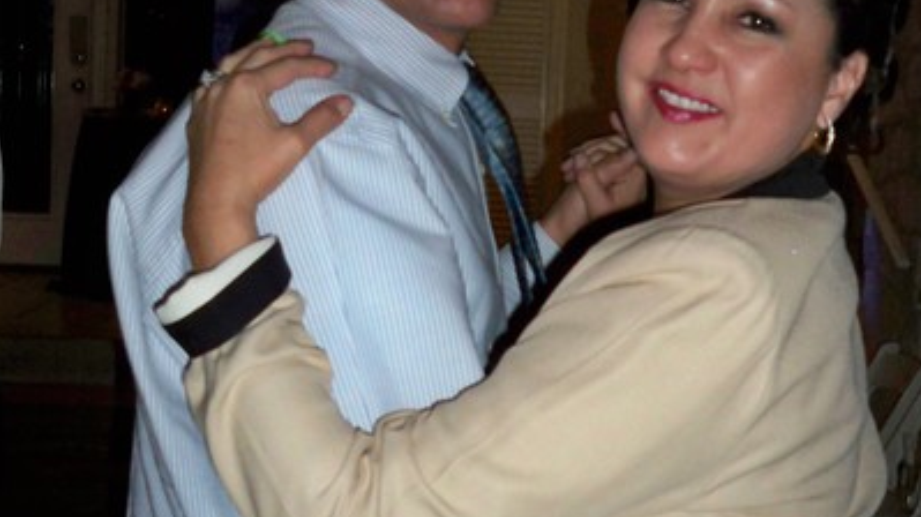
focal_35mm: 65
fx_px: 1587
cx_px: 512
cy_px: 247
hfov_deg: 32.3
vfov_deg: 18.5
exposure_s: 1/30
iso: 200
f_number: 3.1
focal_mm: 6.3
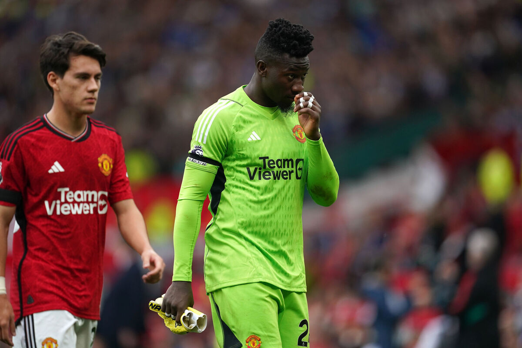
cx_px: 261
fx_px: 5800
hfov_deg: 5.2
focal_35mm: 400
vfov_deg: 3.4
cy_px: 174
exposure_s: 1/2500
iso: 1000
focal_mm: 400
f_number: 2.8
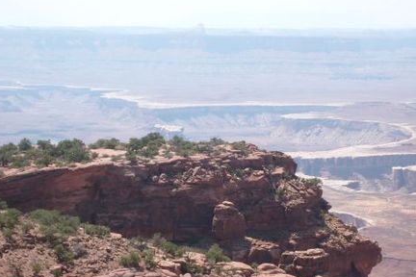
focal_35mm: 136
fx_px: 1571
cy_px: 152
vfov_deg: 10.1
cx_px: 218
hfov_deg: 15.1
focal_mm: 17.4
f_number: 4.9
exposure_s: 1/500
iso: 80
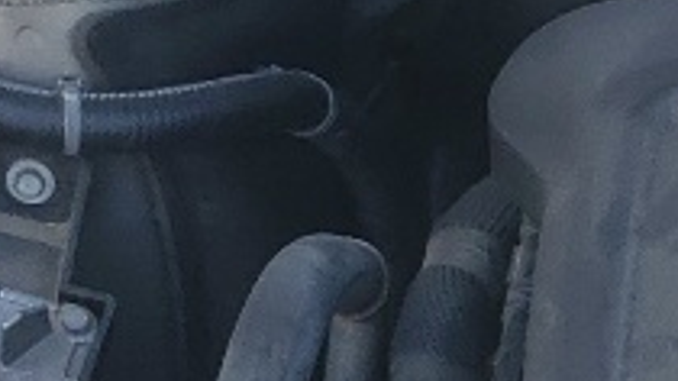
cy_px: 526
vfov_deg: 5.6
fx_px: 3882
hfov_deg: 9.1
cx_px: 1556
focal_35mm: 216
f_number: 1.5
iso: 50
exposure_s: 1/435
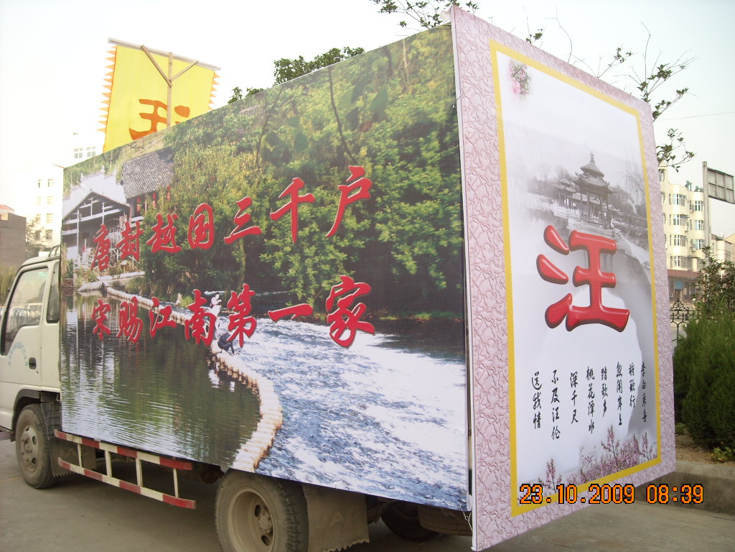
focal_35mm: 35
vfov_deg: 40.7
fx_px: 743
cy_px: 276
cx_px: 368
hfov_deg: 52.6
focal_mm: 5.7
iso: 64
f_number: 2.8
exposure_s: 1/260
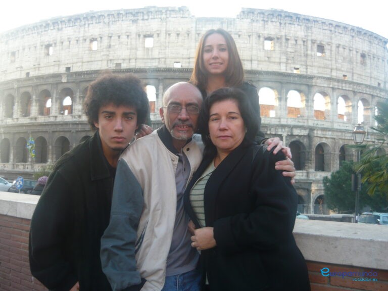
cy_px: 146
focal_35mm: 33
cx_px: 194
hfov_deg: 55.4
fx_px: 370
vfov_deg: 42.9
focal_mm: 5.5
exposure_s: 1/100
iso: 100
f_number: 2.8
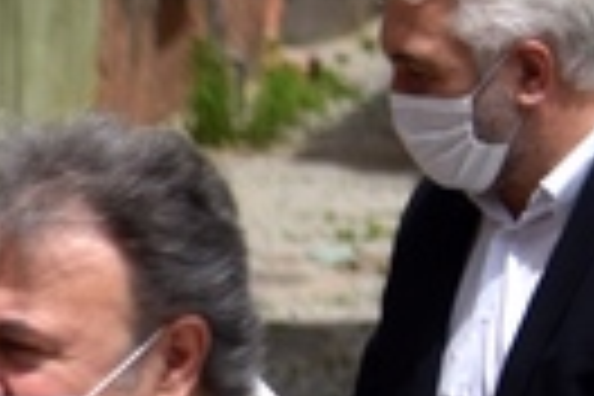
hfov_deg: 6.6
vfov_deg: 4.5
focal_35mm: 303
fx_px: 4999
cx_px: -612
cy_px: 814
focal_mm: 50
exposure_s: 1/5000
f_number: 2.8
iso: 125
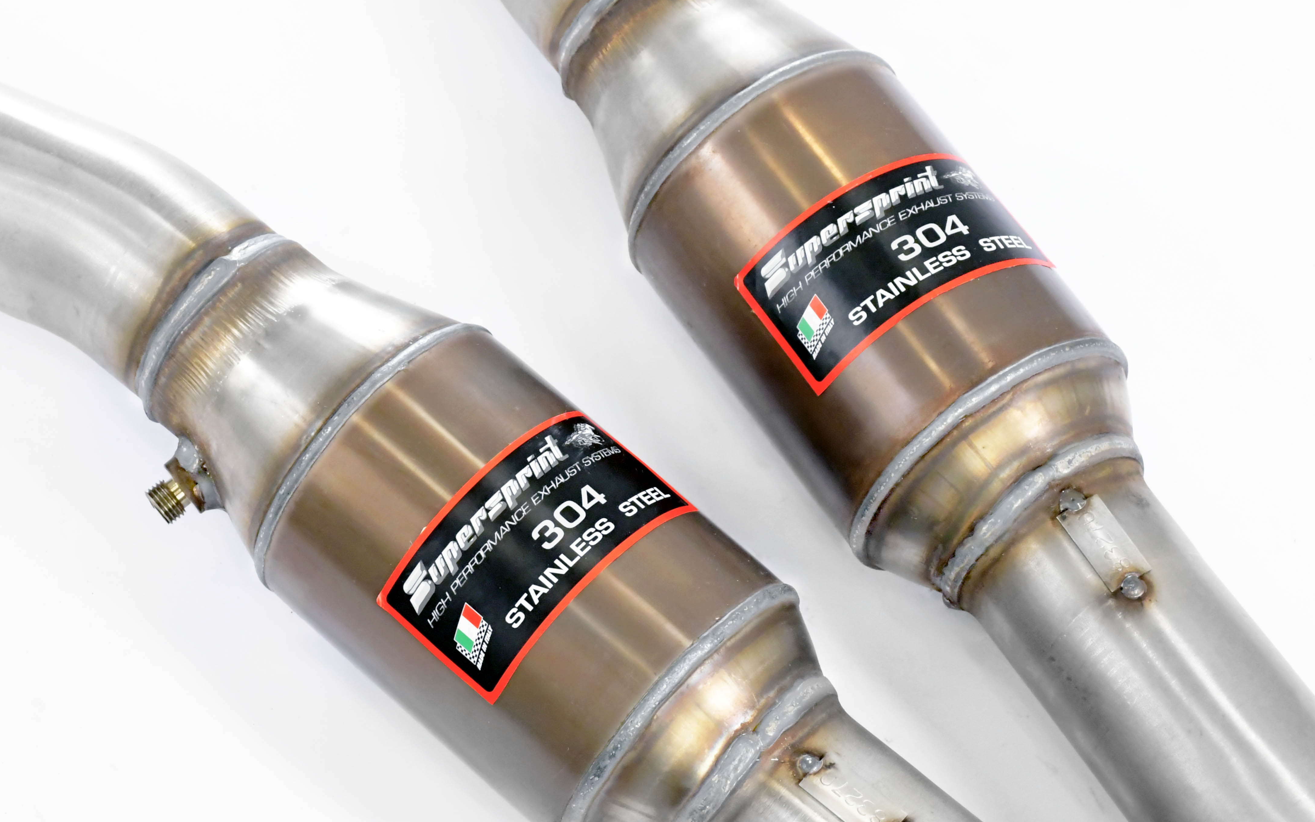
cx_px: 609
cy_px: 423
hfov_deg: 18.9
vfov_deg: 11.9
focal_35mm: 110
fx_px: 3942
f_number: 10
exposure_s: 1/160
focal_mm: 56
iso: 4000
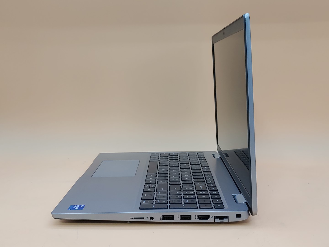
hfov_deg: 42.9
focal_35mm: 44
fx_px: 418
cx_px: 164
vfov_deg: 32.9
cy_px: 124
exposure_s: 1/60
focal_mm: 4.36
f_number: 1.8
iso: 50
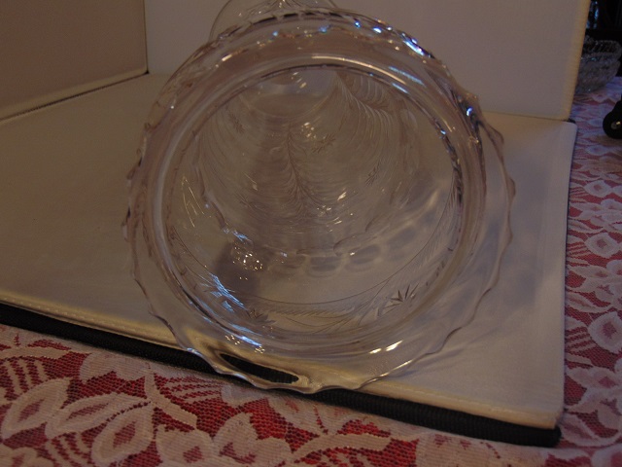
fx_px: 701
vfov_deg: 36.8
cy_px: 234
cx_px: 311
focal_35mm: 39
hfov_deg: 47.9
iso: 80
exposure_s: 1/30
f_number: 3.3
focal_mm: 6.9
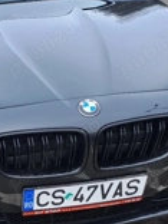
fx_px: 414
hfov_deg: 21.4
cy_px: 283
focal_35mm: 64
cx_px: -29
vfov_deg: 26.2
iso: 32
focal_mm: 4.65
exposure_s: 1/333
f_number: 1.8
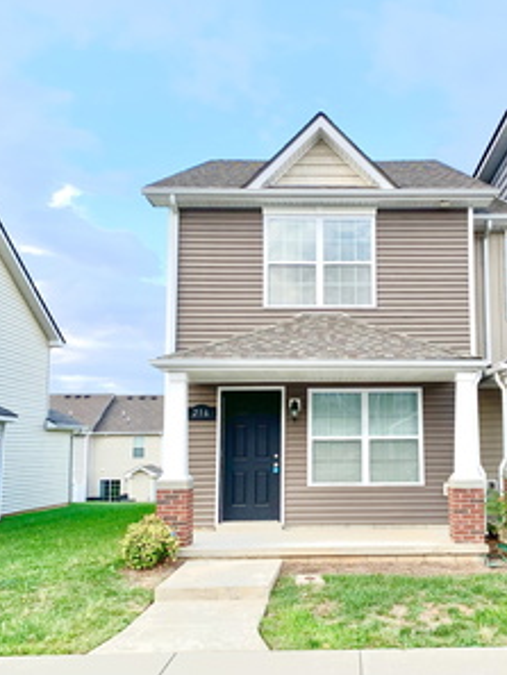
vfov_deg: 52.6
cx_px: 334
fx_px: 683
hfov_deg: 40.3
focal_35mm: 35
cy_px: 336
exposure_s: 1/356
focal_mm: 4.25
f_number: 1.8
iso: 25
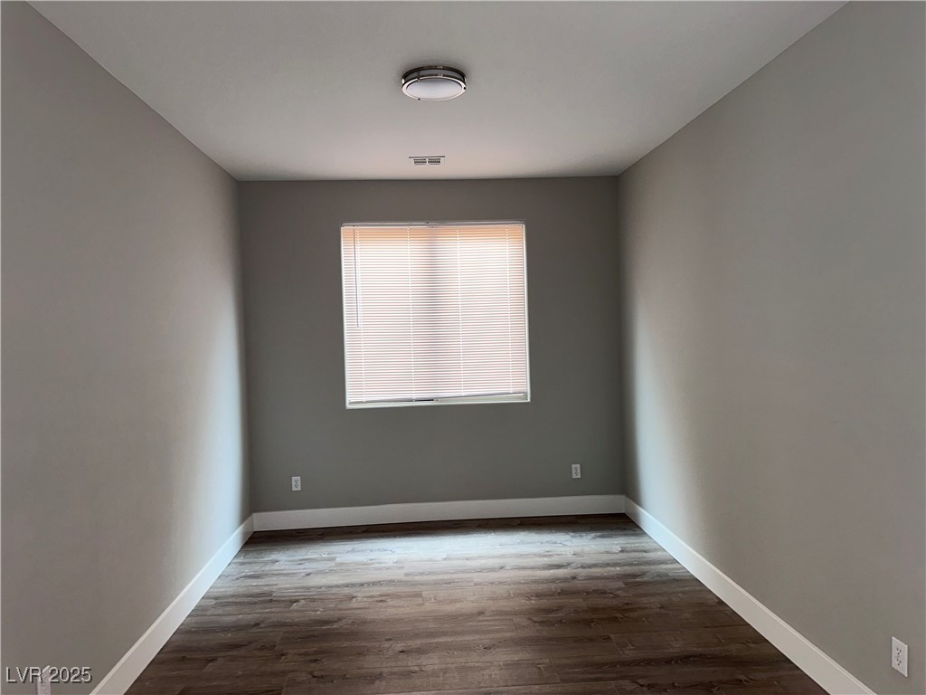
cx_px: 463
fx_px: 642
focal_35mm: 24
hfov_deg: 71.6
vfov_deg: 56.8
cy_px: 348
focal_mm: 6.86
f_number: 1.78
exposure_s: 1/49
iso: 50
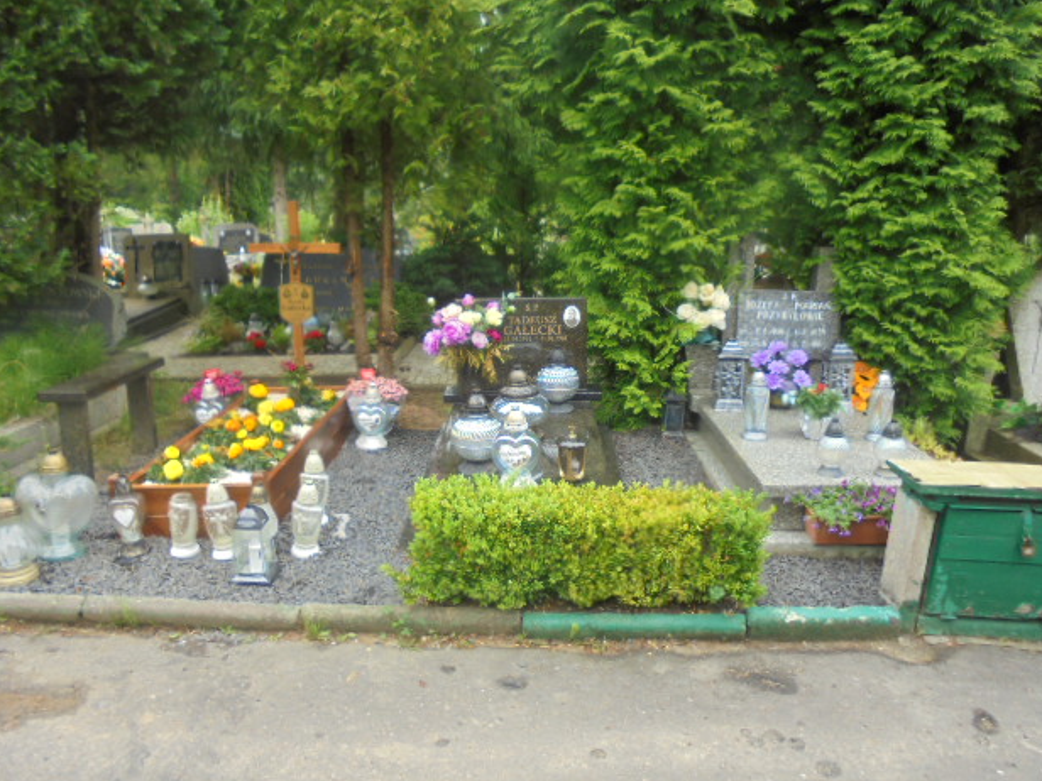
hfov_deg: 65.3
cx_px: 535
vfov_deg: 51.3
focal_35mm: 27
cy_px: 377
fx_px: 813
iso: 100
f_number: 3.5
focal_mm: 4.6
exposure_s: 1/100
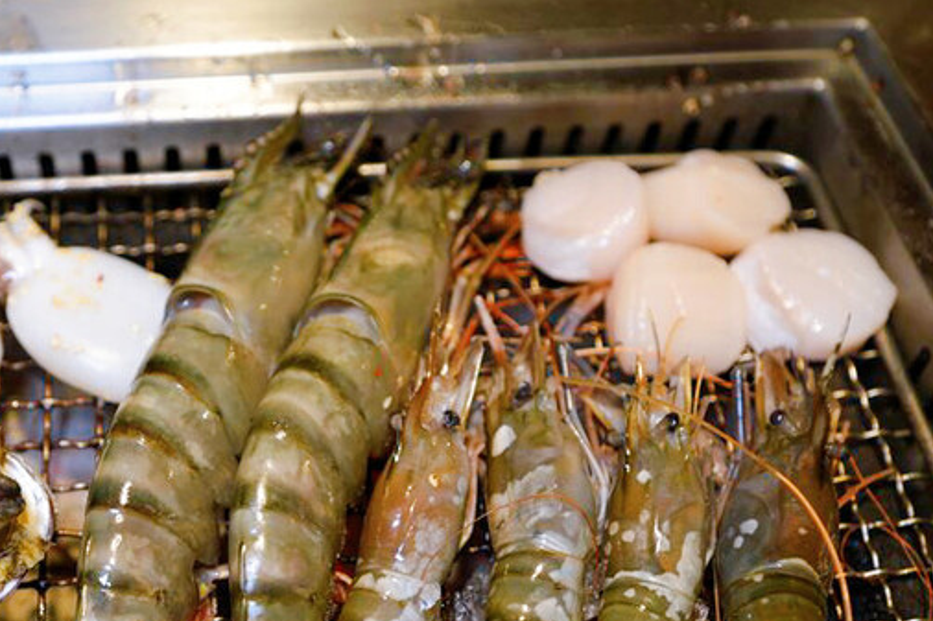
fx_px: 1218
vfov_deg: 28.0
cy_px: 507
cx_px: 299
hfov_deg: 41.3
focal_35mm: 47
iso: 320
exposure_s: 1/30
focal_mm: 28
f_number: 2.8
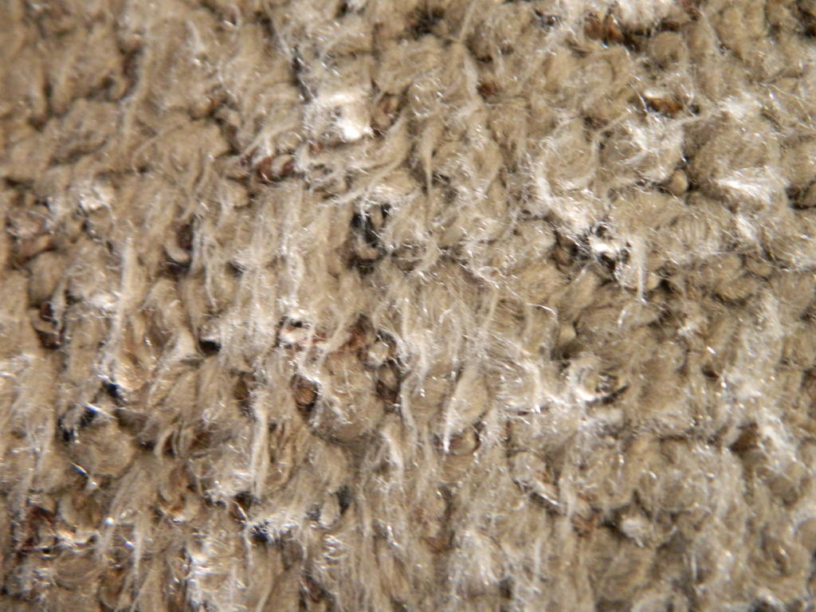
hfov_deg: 33.8
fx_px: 1344
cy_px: 306
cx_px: 408
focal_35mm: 57
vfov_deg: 25.7
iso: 560
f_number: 3.8
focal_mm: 10.2
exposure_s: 1/15
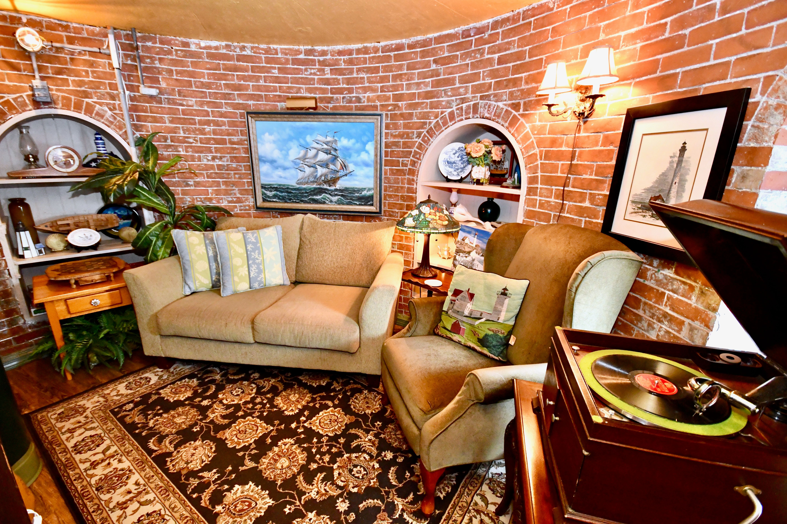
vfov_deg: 77.3
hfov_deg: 100.4
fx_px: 328
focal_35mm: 15
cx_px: 394
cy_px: 262
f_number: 4
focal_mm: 10
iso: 4000
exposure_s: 1/60
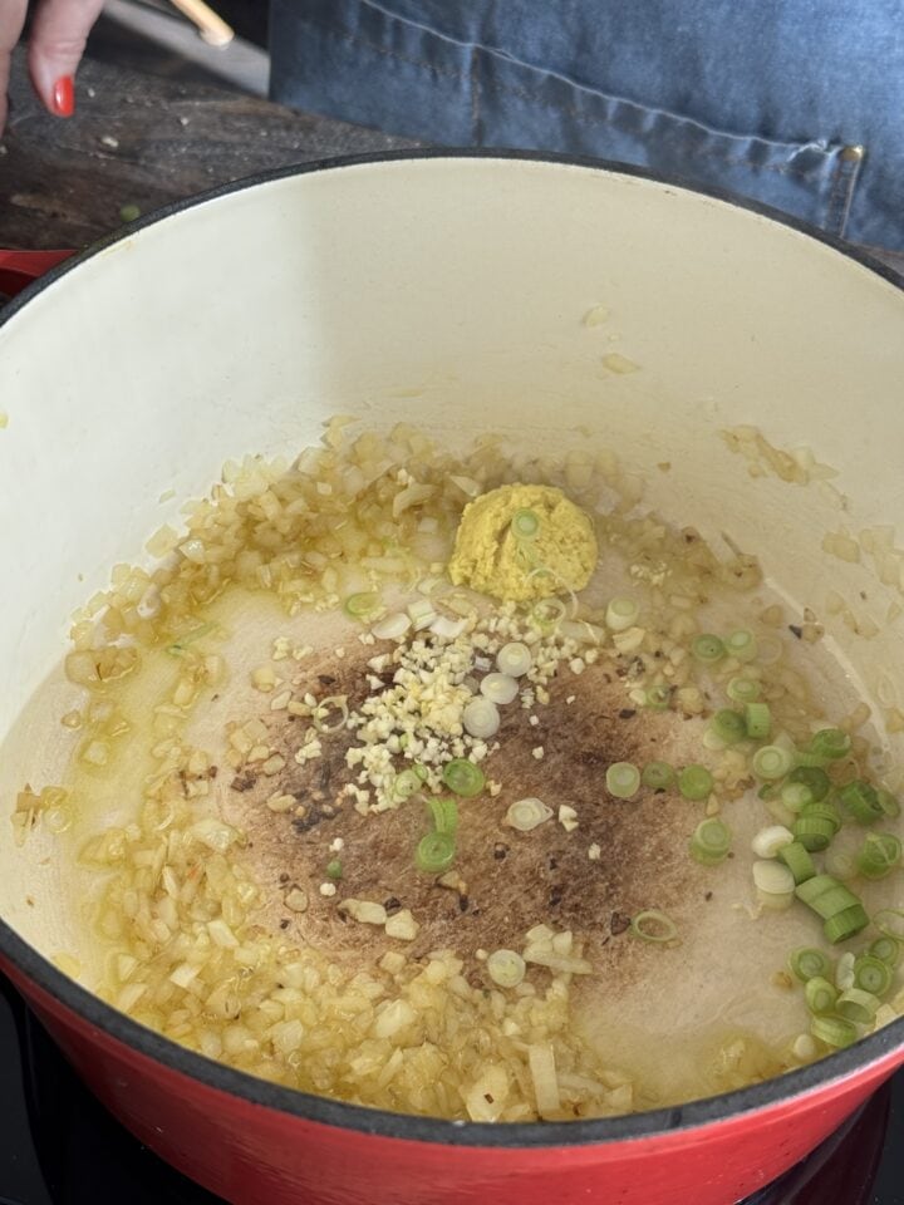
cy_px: 602
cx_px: 452
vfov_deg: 39.7
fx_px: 1671
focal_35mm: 48
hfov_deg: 30.3
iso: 64
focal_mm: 6.76
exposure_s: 1/121
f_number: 1.78
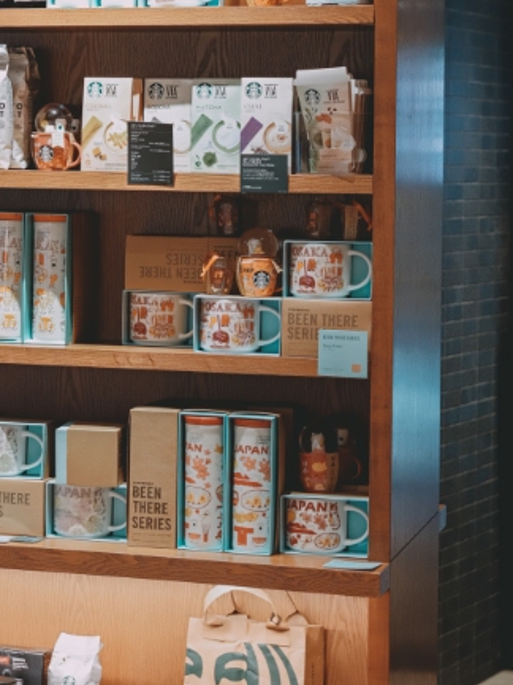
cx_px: -167
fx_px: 2470
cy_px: 165
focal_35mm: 125
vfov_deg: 15.7
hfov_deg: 11.5
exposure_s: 1/90
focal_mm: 45
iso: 800
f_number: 2.8
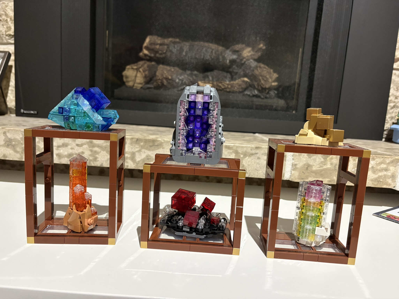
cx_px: 200
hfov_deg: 67.3
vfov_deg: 53.1
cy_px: 150
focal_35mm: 26
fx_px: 300
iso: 400
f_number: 1.6
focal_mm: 5.96
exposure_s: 1/40
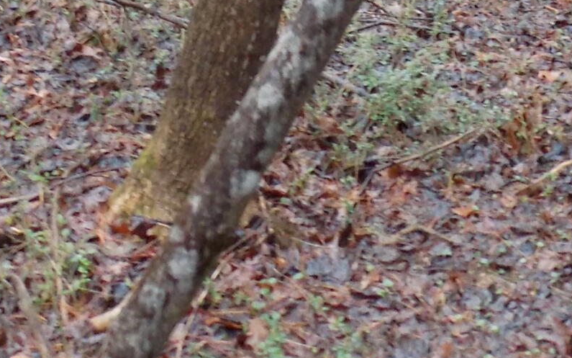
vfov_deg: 12.7
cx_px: 551
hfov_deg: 21.9
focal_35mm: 92
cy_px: -322
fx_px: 1434
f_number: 3.1
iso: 280
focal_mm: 4
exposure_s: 1/30
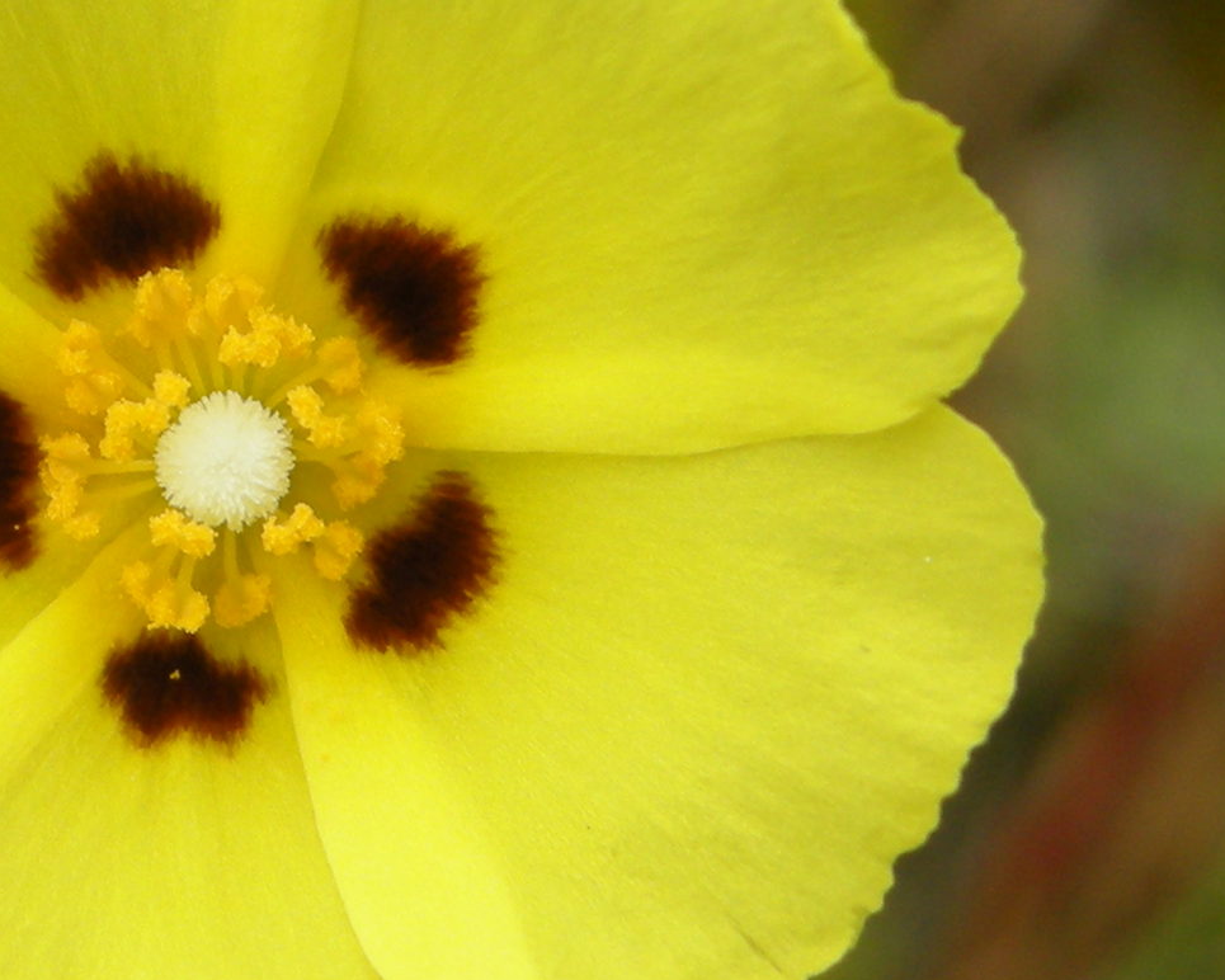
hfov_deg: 22.1
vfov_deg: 18.1
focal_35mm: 85
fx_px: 3082
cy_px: 472
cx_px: 182
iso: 64
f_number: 3.4
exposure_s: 1/62
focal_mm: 7.5
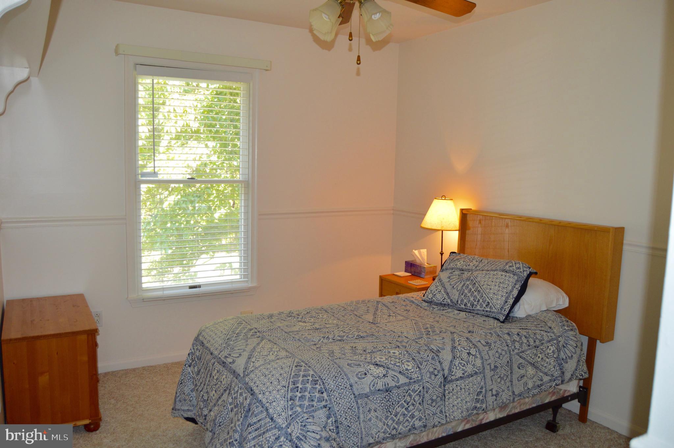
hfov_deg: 67.4
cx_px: 337
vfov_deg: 47.8
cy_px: 224
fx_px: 505
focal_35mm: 27
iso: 400
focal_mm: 18
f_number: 4
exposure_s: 1/100
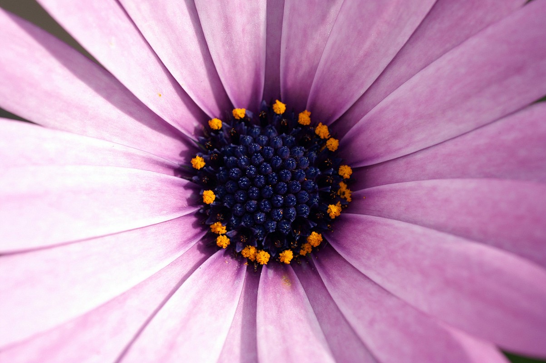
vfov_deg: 8.7
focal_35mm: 158
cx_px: 273
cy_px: 182
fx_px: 2387
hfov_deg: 13.1
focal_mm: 105
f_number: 9
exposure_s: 1/125
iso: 100
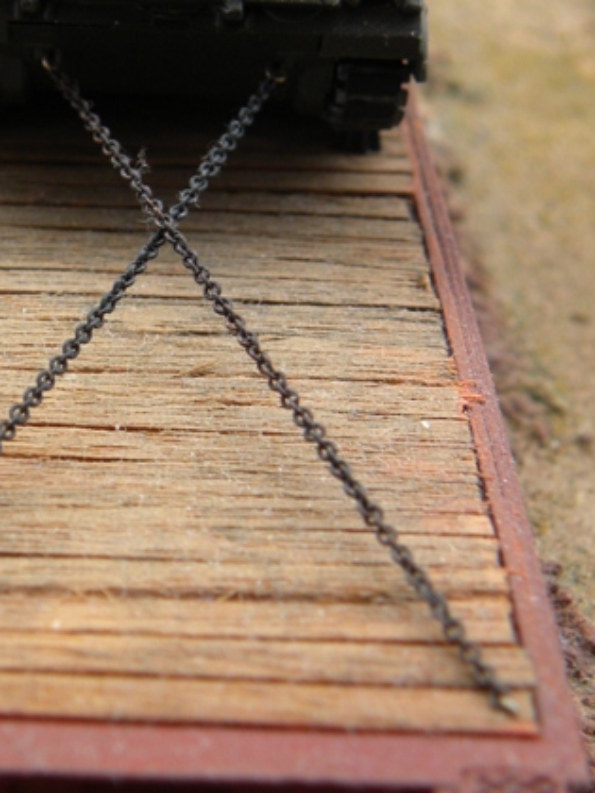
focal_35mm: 67
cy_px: 340
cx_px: 178
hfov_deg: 21.8
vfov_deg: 28.9
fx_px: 1536
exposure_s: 1/65.1
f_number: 3.2
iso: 89
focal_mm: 6.6
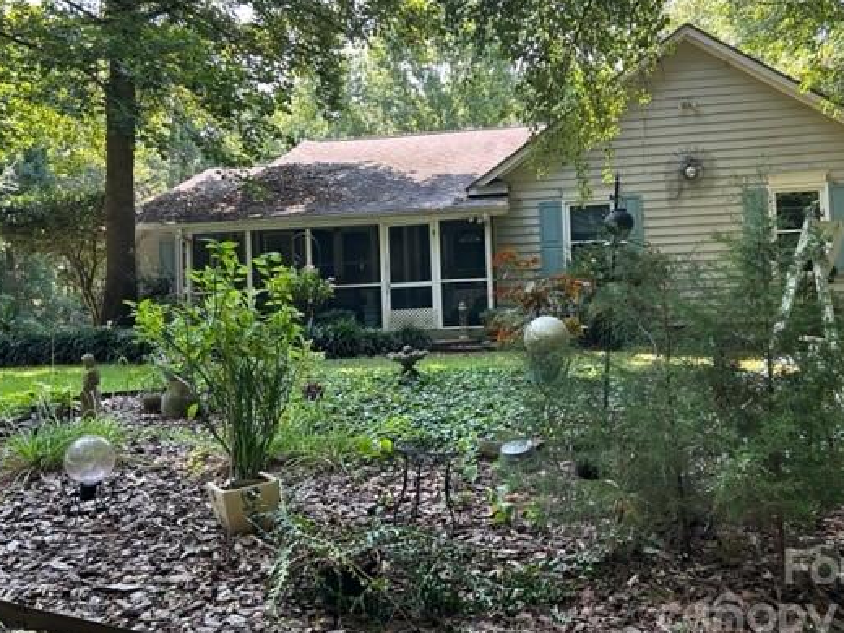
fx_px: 780
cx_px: 445
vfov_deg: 44.1
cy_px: 279
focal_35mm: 32
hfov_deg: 56.8
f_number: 1.5
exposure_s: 1/165
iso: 40
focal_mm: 5.7
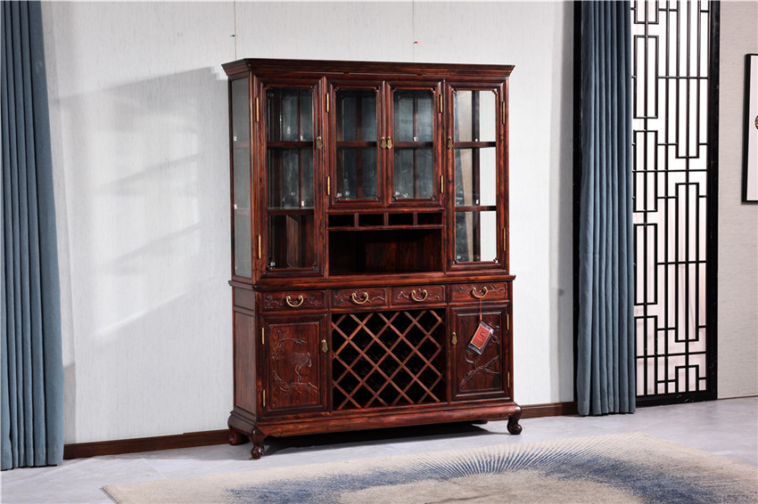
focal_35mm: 66
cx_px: 379
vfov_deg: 20.6
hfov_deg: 30.5
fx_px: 1389
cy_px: 252
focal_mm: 66
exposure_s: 1/125
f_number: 13
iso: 100
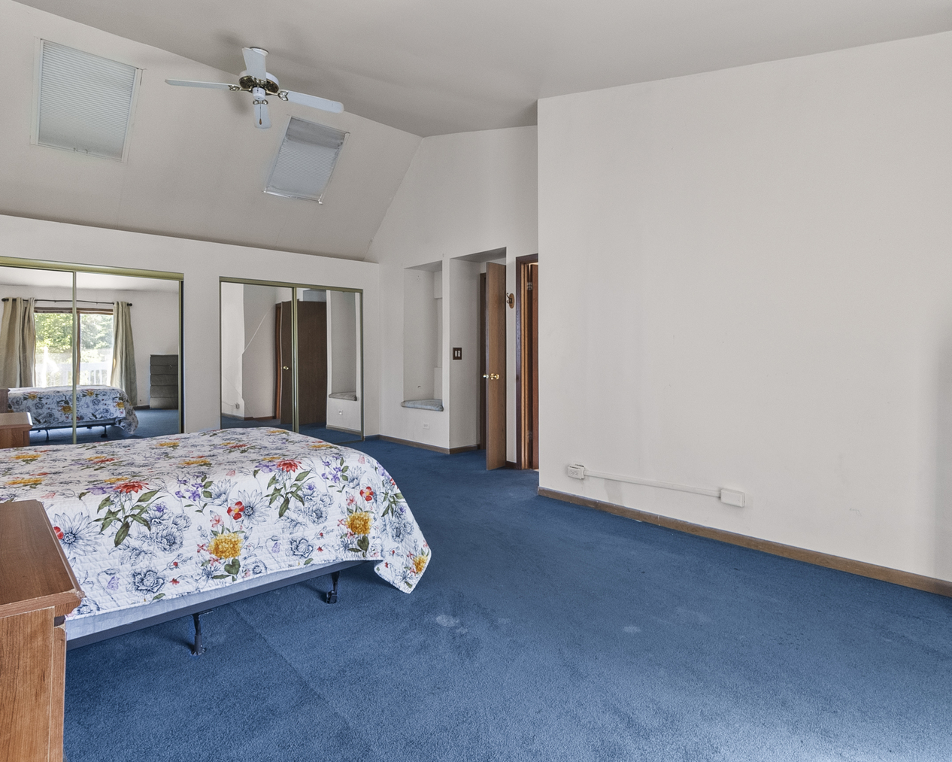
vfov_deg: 73.7
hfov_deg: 86.3
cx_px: 462
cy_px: 358
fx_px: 507
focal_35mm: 18
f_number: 9
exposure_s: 1/2.5
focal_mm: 10
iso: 500
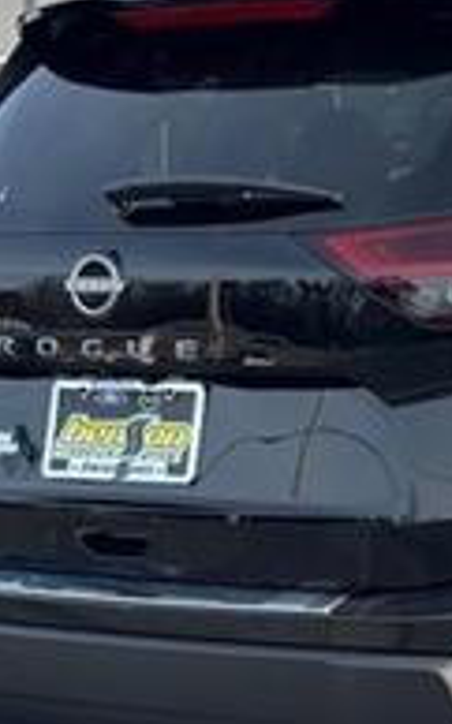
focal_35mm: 132
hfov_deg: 9.7
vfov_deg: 15.8
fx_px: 2606
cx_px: 639
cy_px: 444
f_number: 1.78
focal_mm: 6.76
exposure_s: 1/952
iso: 64
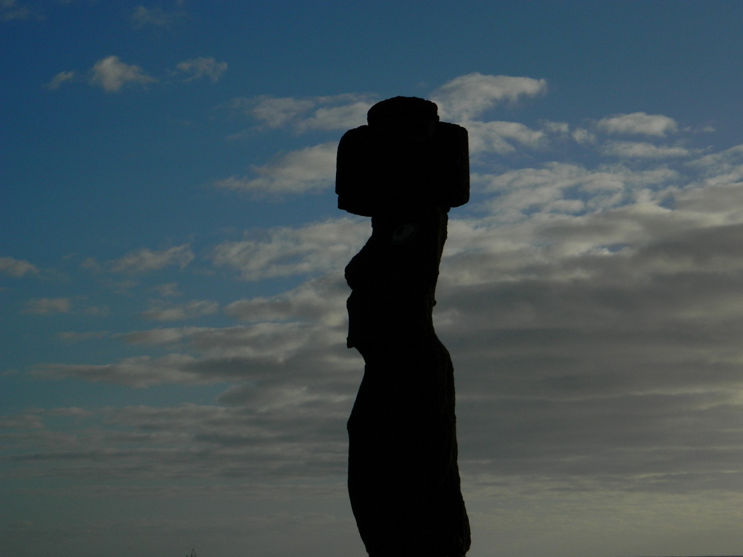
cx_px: 372
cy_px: 278
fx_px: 2211
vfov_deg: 14.4
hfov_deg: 19.1
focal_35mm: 103
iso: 80
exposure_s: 1/400
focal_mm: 18.6
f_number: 12.6
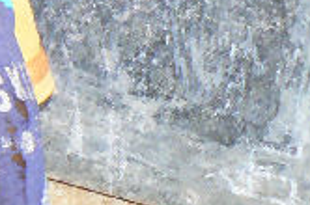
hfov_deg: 12.5
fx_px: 1263
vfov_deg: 9.0
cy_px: -110
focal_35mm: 147
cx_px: -282
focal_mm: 6
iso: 100
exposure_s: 1/25
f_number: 2.8
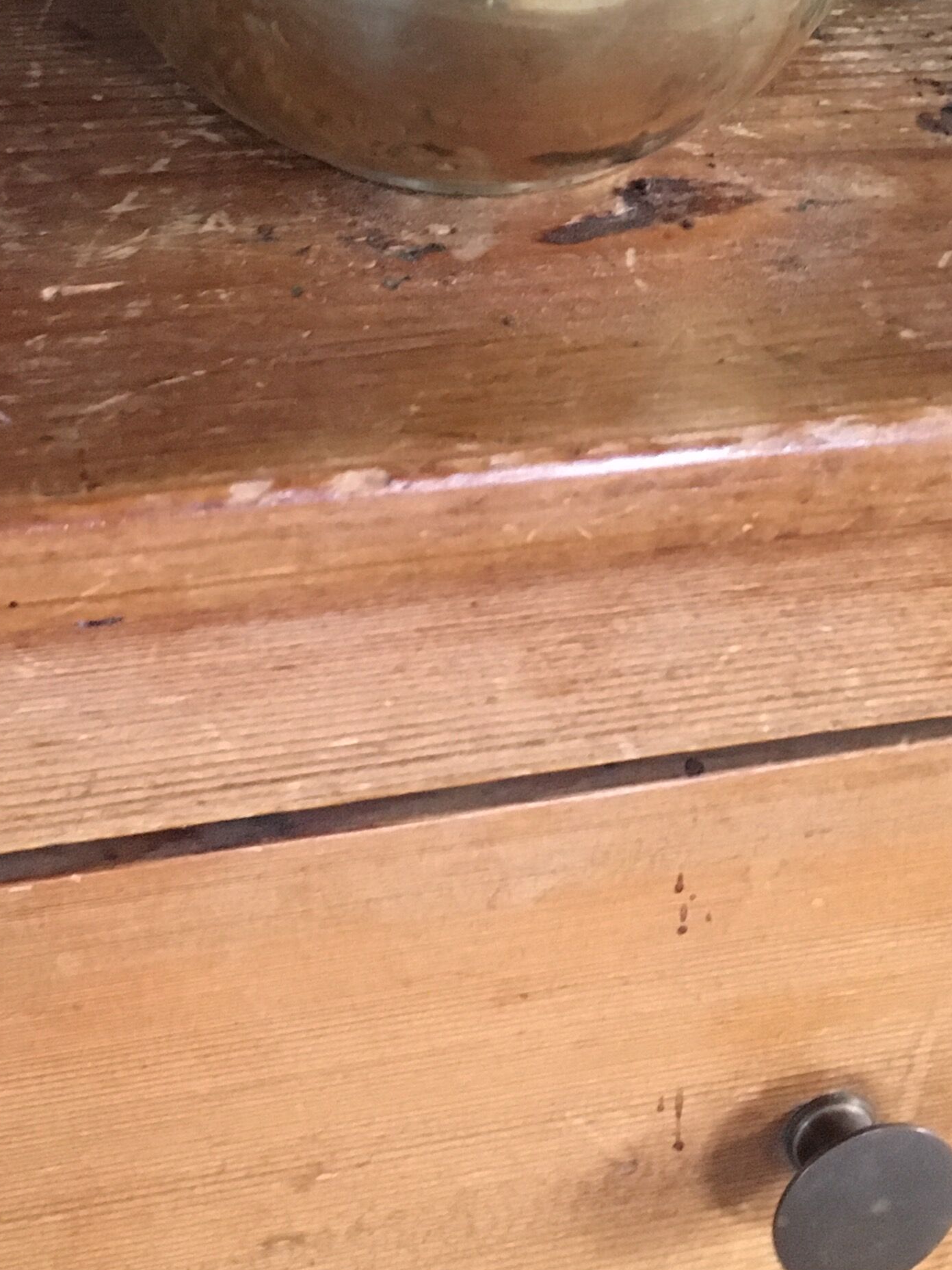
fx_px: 2310
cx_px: 542
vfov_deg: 29.1
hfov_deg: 23.3
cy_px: 64
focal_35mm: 63
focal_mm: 4.15
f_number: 2.2
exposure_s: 1/17
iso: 320
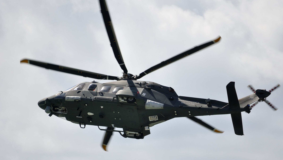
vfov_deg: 2.6
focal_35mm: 472
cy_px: 90
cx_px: 142
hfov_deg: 4.6
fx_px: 3542
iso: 200
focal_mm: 300
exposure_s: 1/1000
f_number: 5.6
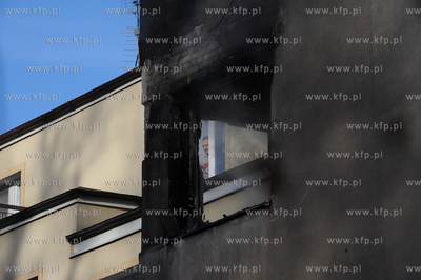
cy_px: 140
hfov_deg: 11.4
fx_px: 2103
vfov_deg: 7.6
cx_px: 210
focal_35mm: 180
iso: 800
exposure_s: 1/640
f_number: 13
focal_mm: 180
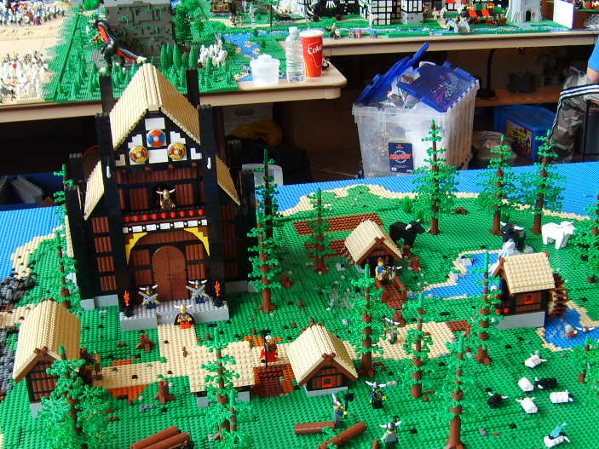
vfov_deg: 28.3
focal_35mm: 51
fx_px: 882
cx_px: 348
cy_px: 307
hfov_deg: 37.4
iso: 70
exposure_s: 1/30
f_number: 2.8
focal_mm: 5.8
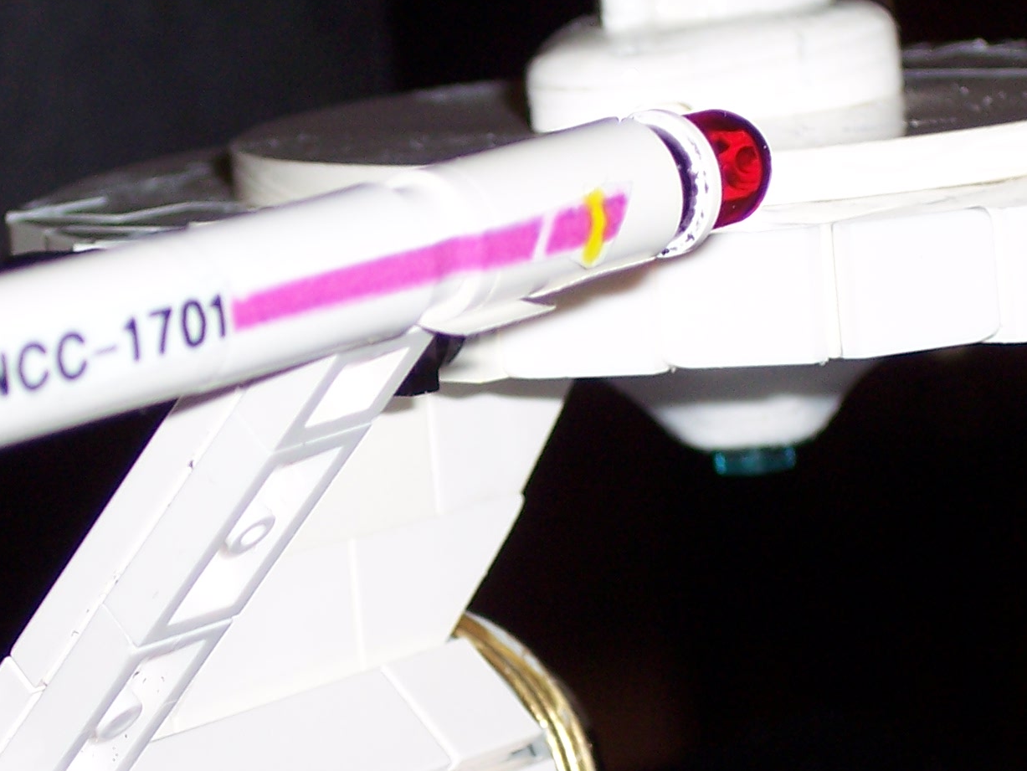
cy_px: 501
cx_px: 336
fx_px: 7182
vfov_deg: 6.1
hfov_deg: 8.2
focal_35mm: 242
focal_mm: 21.3
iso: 100
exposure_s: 1/125
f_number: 4.8
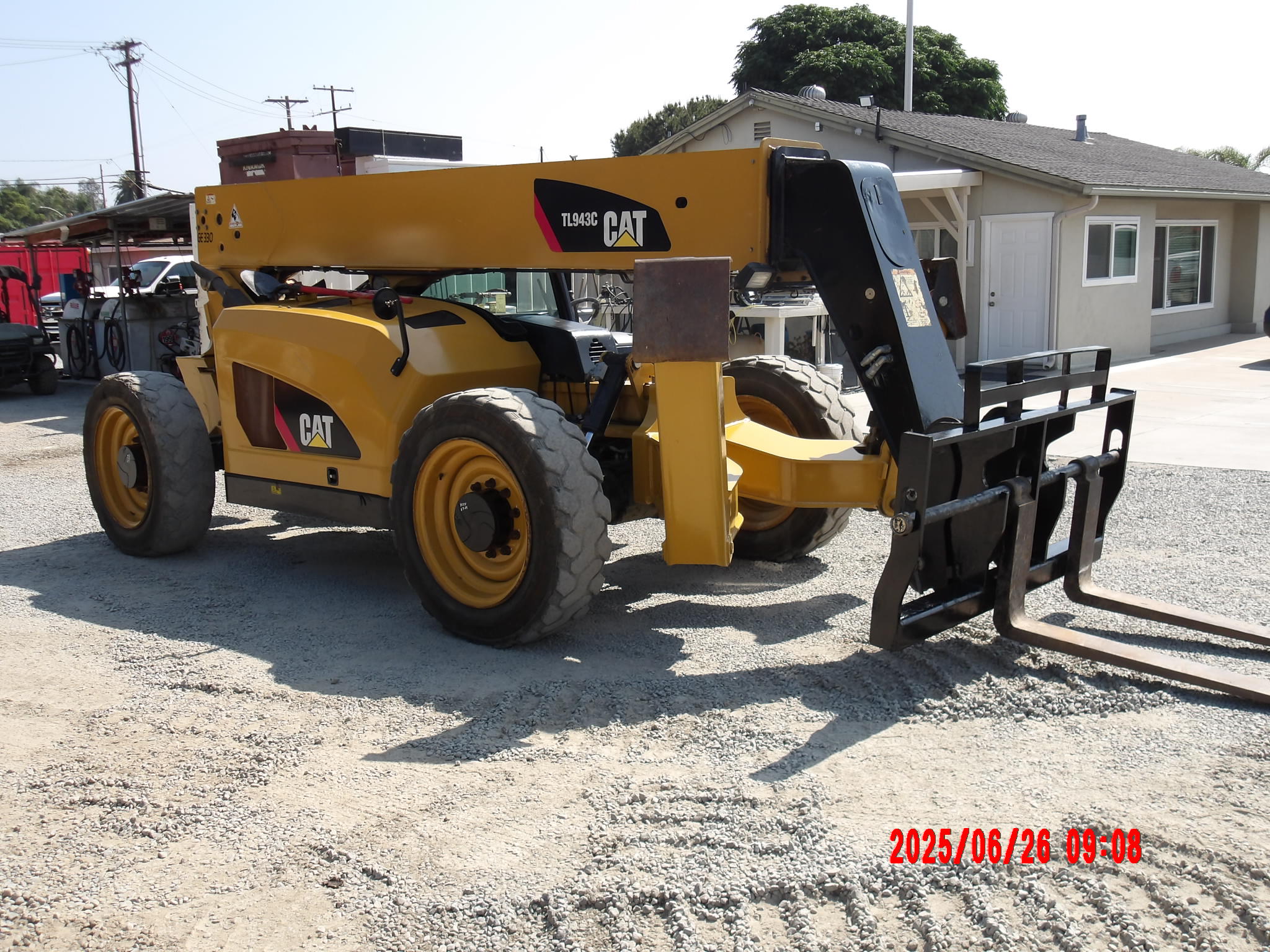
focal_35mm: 34
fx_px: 1247
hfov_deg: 54.0
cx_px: 635
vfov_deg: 41.8
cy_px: 476
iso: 100
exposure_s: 1/769
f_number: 3.3
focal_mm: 6.1
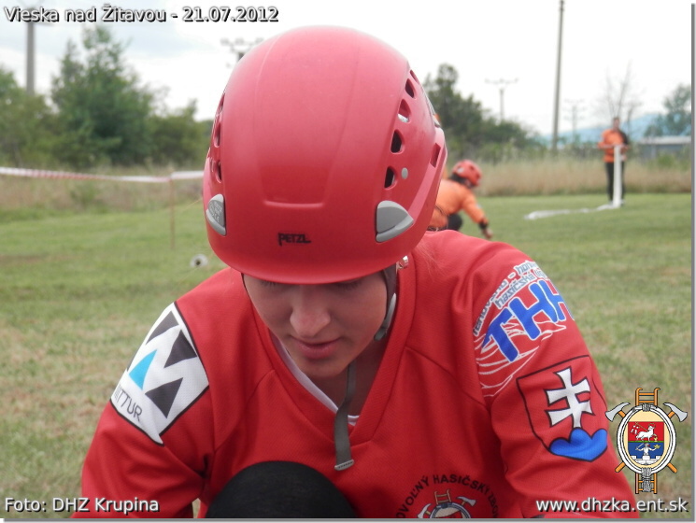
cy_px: 262
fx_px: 3099
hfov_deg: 12.8
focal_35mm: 154
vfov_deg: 9.7
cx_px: 348
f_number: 5.5
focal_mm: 27.5
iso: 200
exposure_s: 1/125
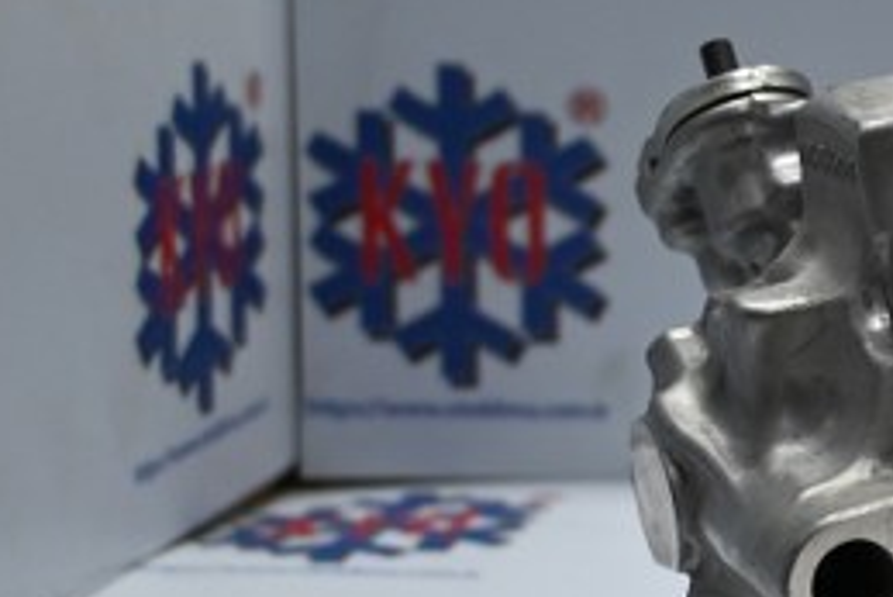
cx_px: 1334
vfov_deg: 12.3
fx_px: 2755
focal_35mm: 111
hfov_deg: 16.7
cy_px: 157
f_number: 4.2
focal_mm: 24
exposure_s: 1/125
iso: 720
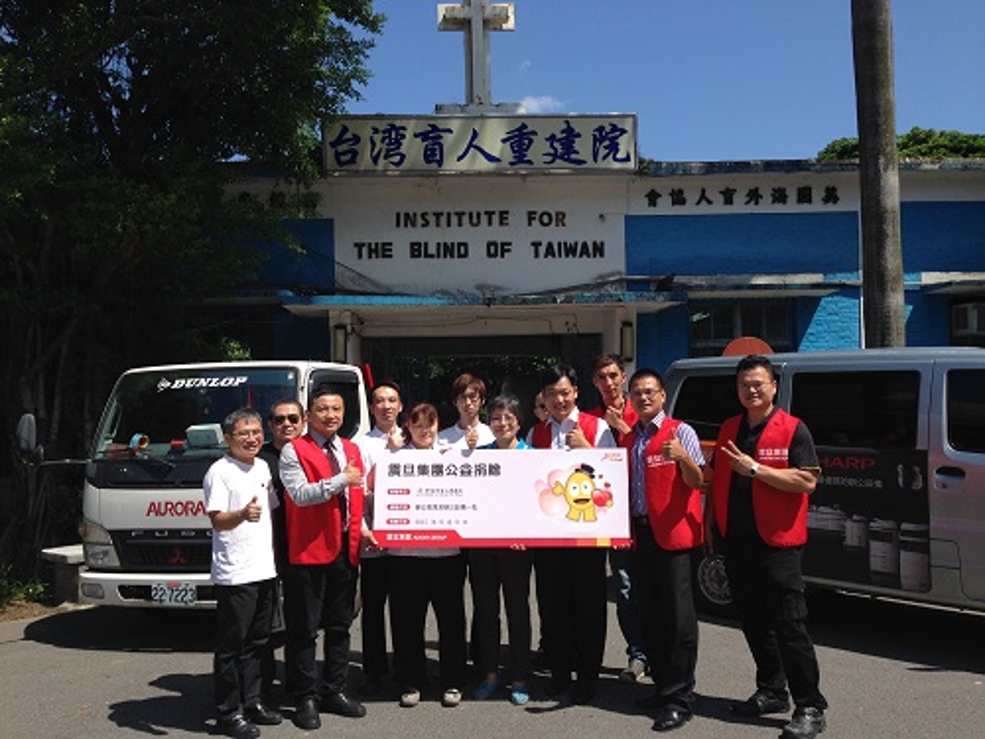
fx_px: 939
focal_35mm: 33
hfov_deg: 55.4
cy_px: 370
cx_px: 492
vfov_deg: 42.9
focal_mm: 4.12
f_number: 2.4
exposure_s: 1/1550
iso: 50
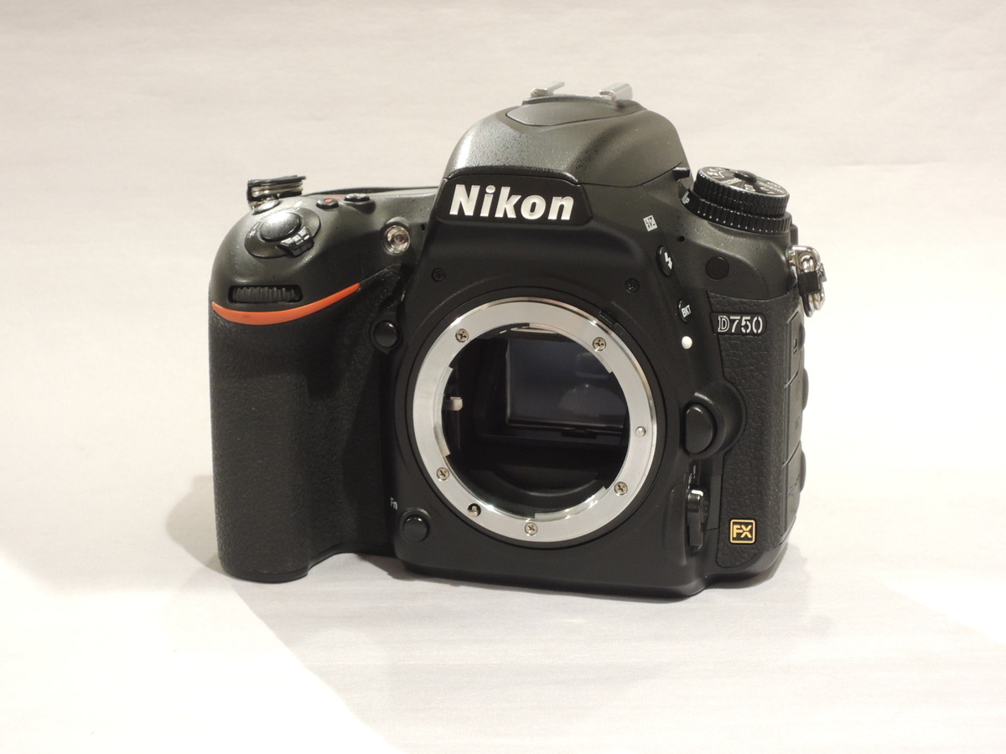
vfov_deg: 19.1
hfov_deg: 25.3
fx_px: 2238
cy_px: 377
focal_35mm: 77
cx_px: 503
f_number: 4.7
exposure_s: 1/50
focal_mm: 13.8
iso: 400
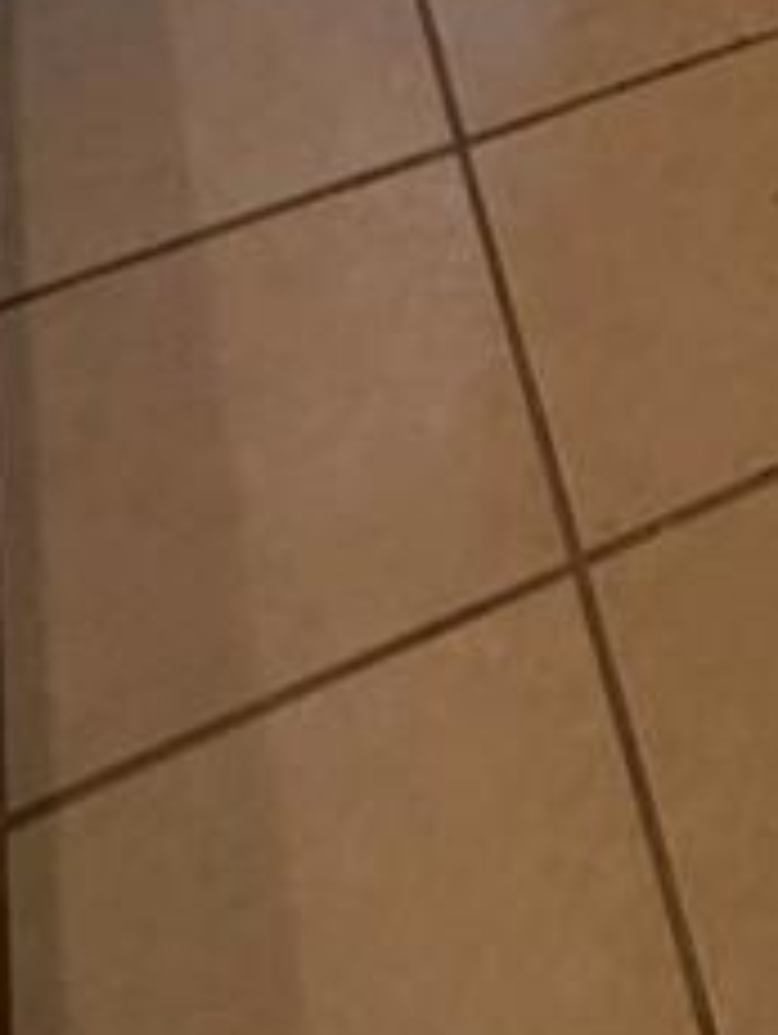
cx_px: 1030
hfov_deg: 18.7
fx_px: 2184
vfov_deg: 14.5
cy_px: -1539
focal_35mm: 73
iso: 320
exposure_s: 1/120
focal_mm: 2.22
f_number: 2.2
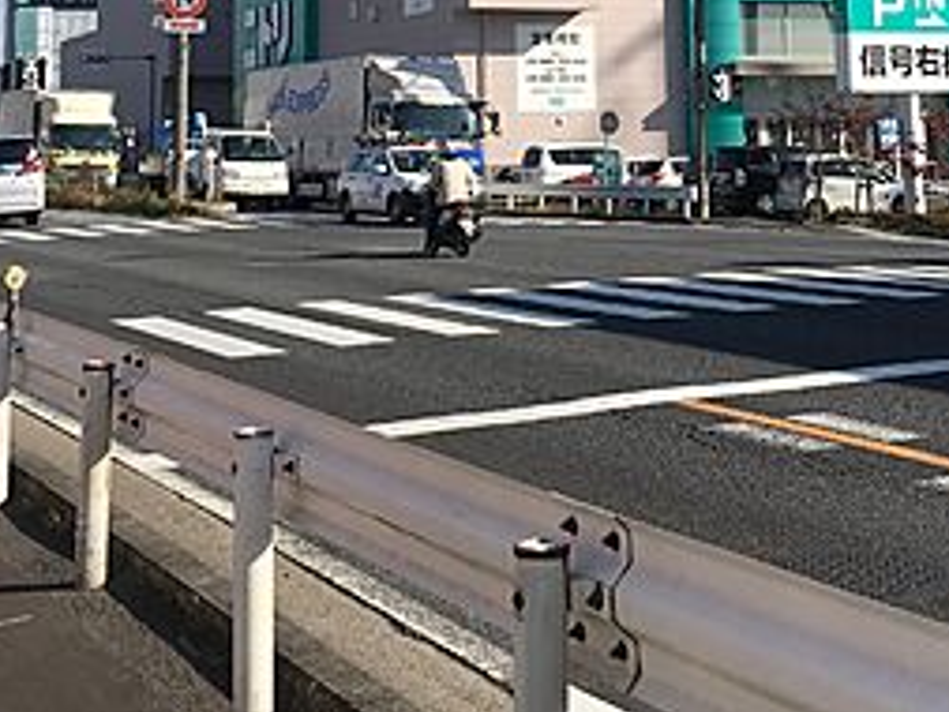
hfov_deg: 27.3
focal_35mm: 71
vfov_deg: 19.5
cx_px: 611
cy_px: -156
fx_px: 1947
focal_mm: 4.15
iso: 25
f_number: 2.2
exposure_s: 1/1672
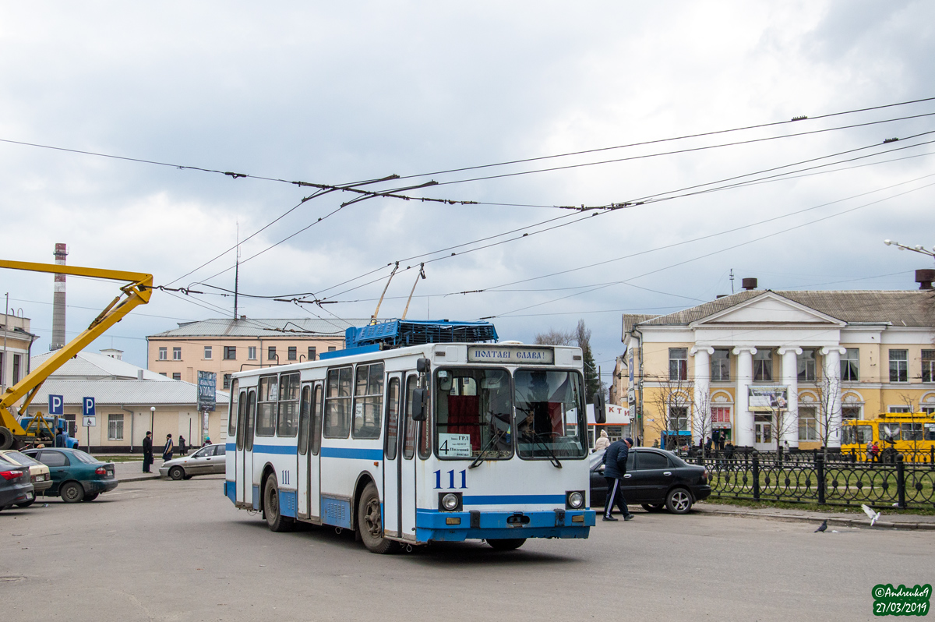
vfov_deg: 28.0
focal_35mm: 48
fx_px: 1246
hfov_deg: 41.1
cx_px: 468
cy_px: 311
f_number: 7.1
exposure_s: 1/640
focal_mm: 32
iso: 400
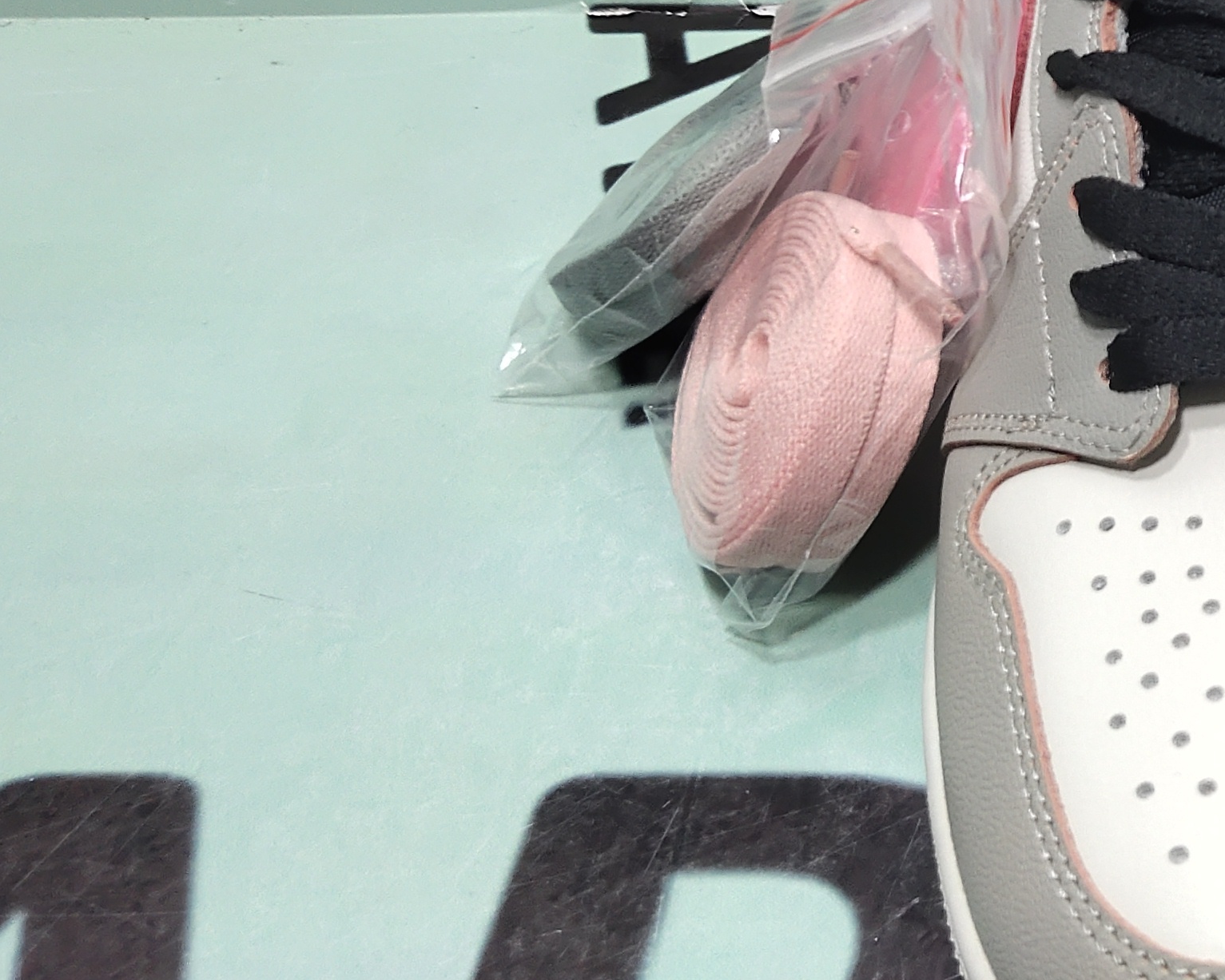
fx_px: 2792
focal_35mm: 77
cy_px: 182
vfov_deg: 19.7
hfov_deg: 22.9
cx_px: 1444
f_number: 1.79
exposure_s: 1/100
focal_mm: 4.35
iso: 120
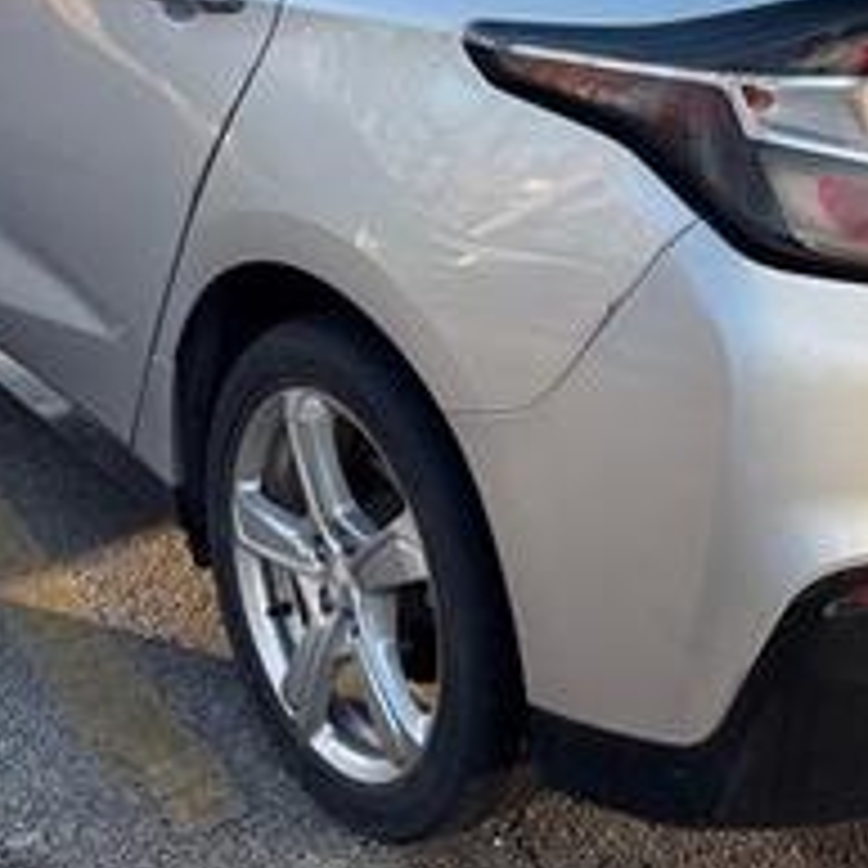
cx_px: 657
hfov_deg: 28.2
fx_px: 1702
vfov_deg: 28.3
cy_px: 234
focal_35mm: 60
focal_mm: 5.96
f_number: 1.6
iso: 64
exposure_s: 1/708
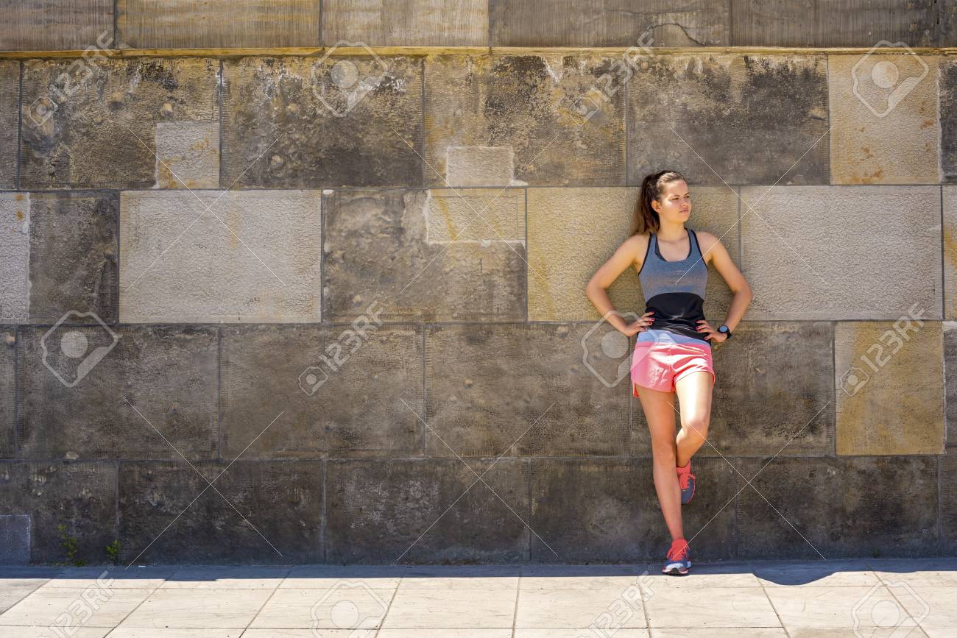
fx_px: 1861
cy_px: 319
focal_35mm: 70
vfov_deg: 19.5
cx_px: 478
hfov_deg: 28.8
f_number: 8
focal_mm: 70
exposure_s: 1/200
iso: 80
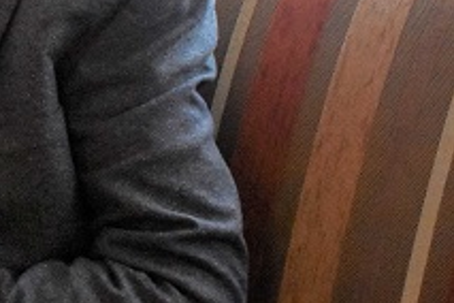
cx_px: -181
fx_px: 1601
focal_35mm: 127
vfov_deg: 10.7
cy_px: -4
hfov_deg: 15.2
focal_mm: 30
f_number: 4
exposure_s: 1/60
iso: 5600
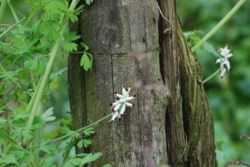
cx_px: 132
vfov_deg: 9.7
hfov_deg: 14.5
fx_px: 980
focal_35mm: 141
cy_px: 65
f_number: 5.6
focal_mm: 70
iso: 360
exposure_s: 1/125
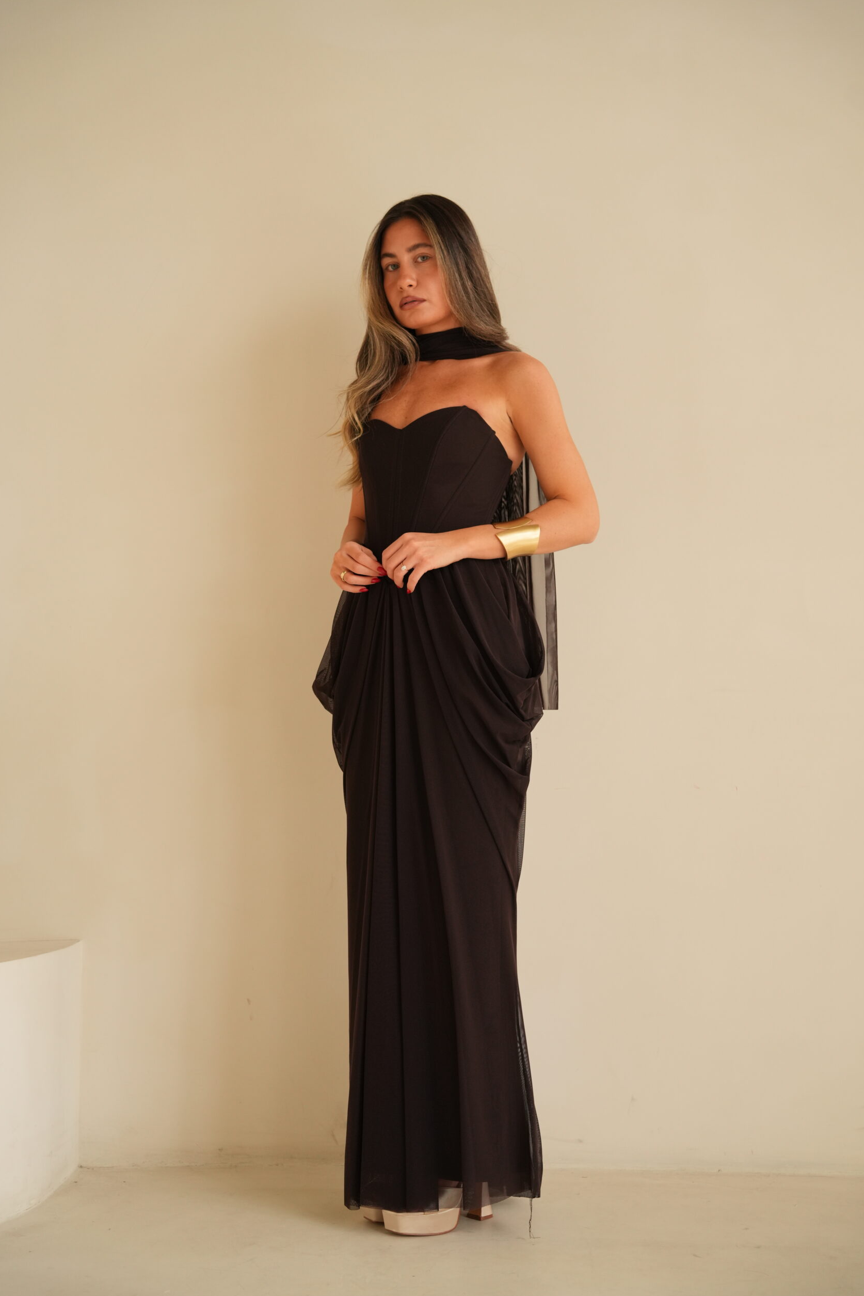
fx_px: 1857
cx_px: 437
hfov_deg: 26.2
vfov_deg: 38.5
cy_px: 655
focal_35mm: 52
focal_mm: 50.6
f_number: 4
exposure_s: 1/125
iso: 640
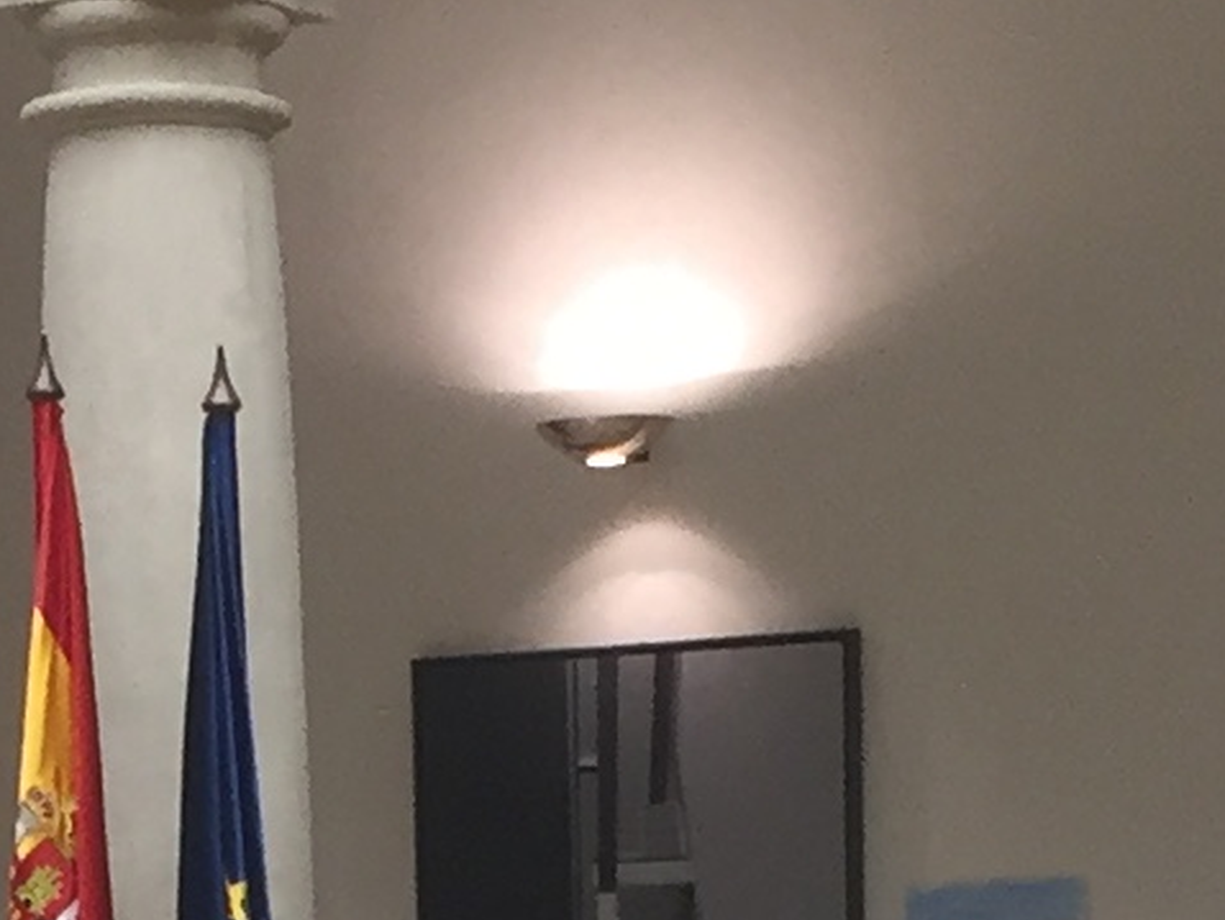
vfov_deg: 7.1
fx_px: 7010
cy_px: 2048
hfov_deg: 10.0
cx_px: 236
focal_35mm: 198
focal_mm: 4.15
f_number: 2.2
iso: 32
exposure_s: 1/33
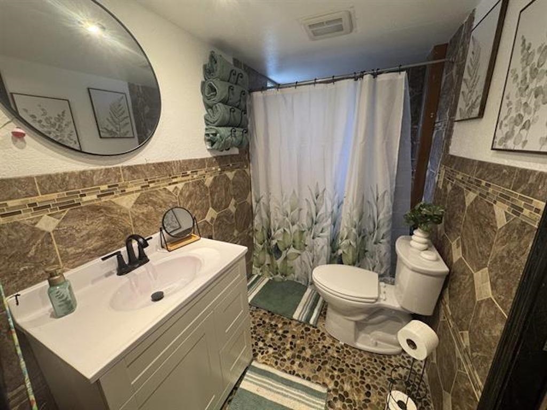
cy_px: 205
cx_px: 274
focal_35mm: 14
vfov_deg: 85.7
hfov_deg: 102.1
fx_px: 221
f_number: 2.2
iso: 200
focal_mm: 2.22
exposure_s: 1/60
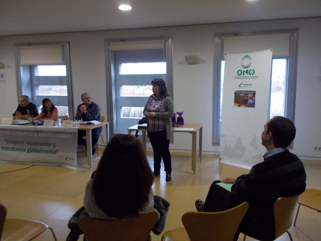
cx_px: 160
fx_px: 269
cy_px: 120
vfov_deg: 48.2
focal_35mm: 29
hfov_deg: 61.7
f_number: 3.3
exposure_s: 1/25
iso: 250
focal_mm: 4.1
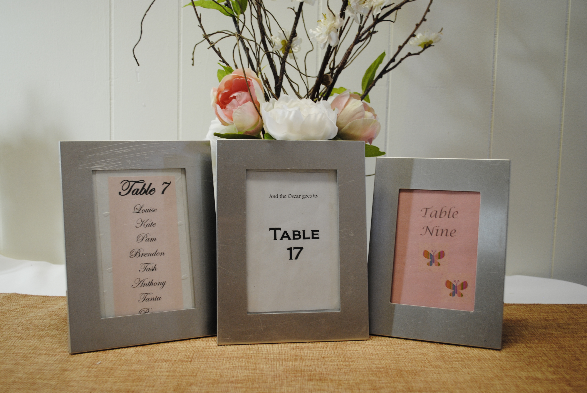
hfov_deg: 49.5
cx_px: 294
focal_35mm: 39
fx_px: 637
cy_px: 196
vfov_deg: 34.3
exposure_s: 1/30
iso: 320
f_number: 4.2
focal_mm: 26
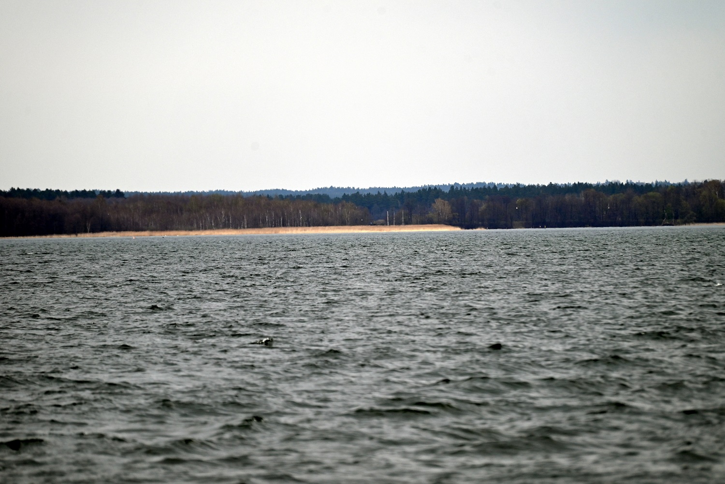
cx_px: 362
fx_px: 6043
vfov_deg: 4.6
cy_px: 242
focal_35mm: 300
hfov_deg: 6.9
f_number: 5.6
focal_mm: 300
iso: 360
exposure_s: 1/1000
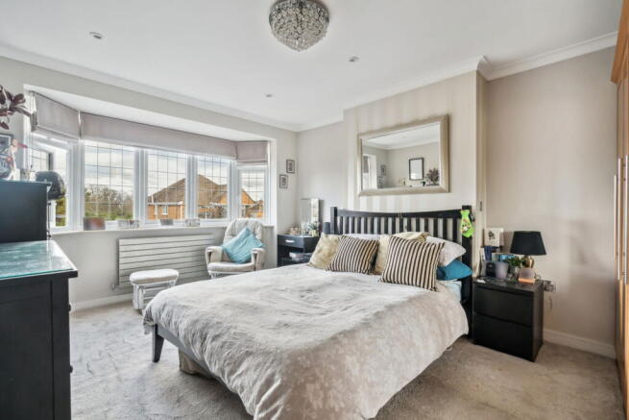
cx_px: 314
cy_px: 210
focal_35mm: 16
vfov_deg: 73.8
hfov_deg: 96.7
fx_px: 280
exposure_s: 1/10
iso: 640
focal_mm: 16
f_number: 11
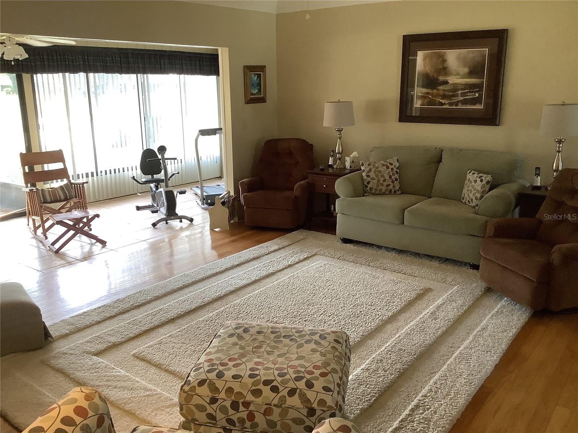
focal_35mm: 31
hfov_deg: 58.4
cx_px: 289
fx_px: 518
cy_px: 216
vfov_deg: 45.4
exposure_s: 1/60
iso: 125
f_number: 2.4
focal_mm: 3.3
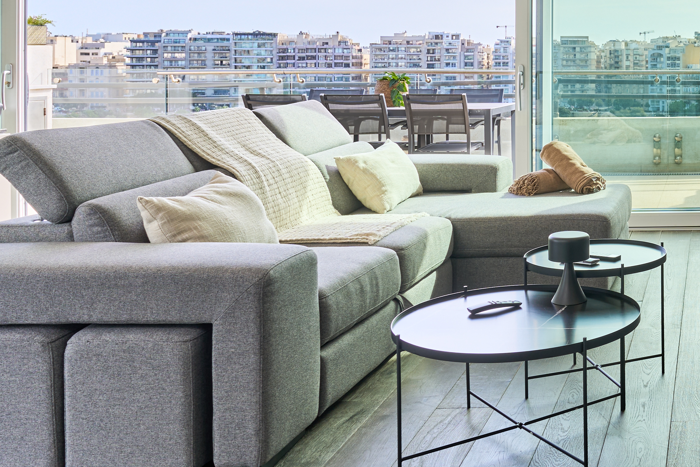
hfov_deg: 36.6
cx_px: 793
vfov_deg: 29.7
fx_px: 855
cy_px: 88
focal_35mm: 44
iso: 250
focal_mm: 17
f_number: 8
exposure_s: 1/400
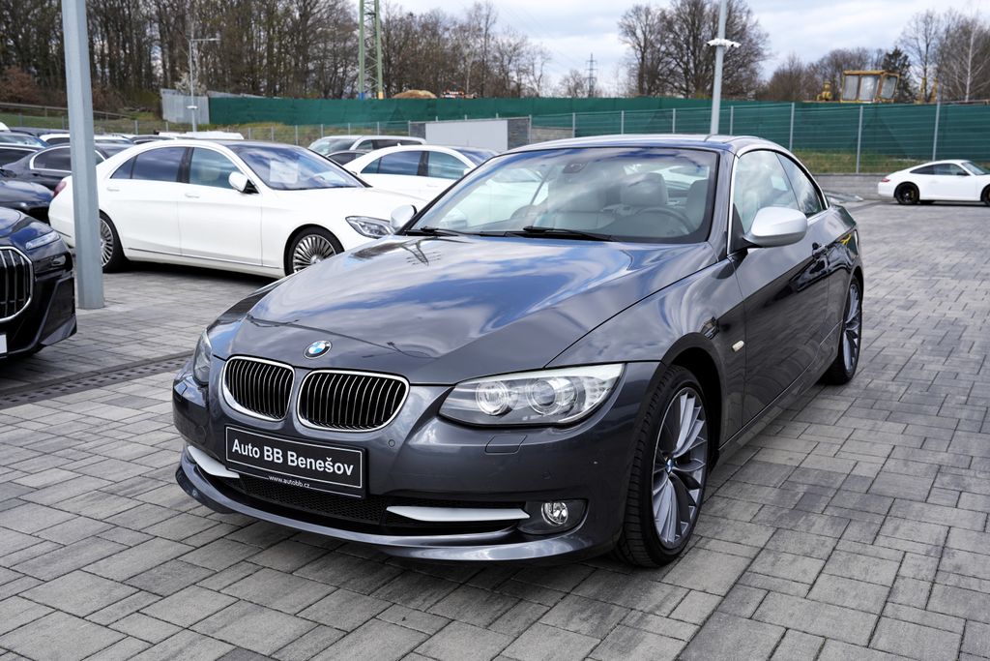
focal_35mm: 34
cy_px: 330
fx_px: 935
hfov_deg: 55.8
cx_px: 495
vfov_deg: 38.9
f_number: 6.3
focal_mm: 34
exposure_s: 1/200
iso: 100
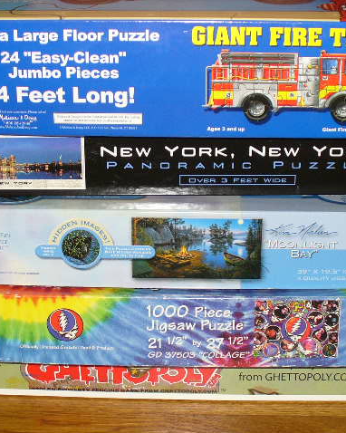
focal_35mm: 68
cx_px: 178
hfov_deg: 22.5
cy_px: 216
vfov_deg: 27.9
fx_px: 871
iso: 100
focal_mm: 7
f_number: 2.9
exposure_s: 1/30
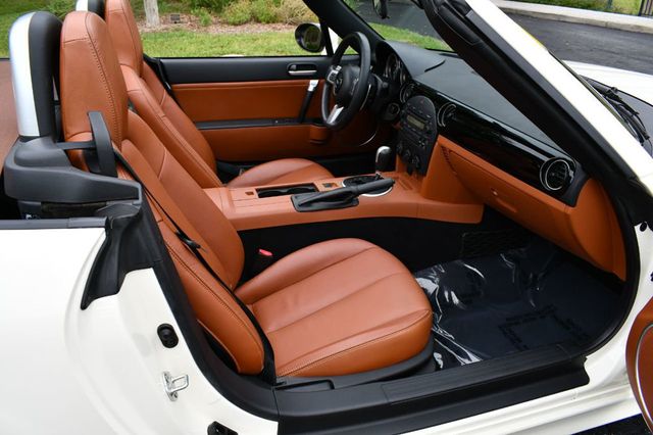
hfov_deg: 67.4
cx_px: 326
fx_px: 489
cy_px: 218
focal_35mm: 27
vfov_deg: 47.9
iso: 200
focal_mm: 18
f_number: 8
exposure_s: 1/250
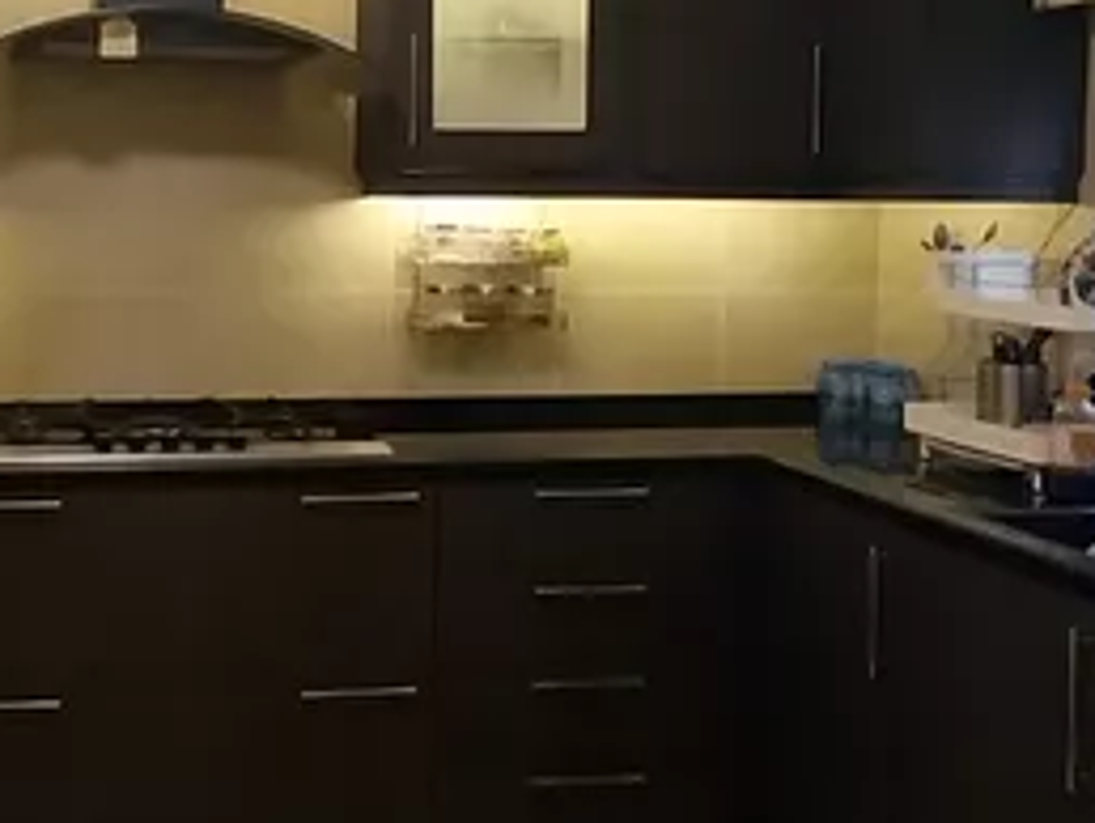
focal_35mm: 47
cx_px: 253
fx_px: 1488
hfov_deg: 39.1
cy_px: 229
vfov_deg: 30.5
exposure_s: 1/33
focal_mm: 1.3
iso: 200
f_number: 2.2
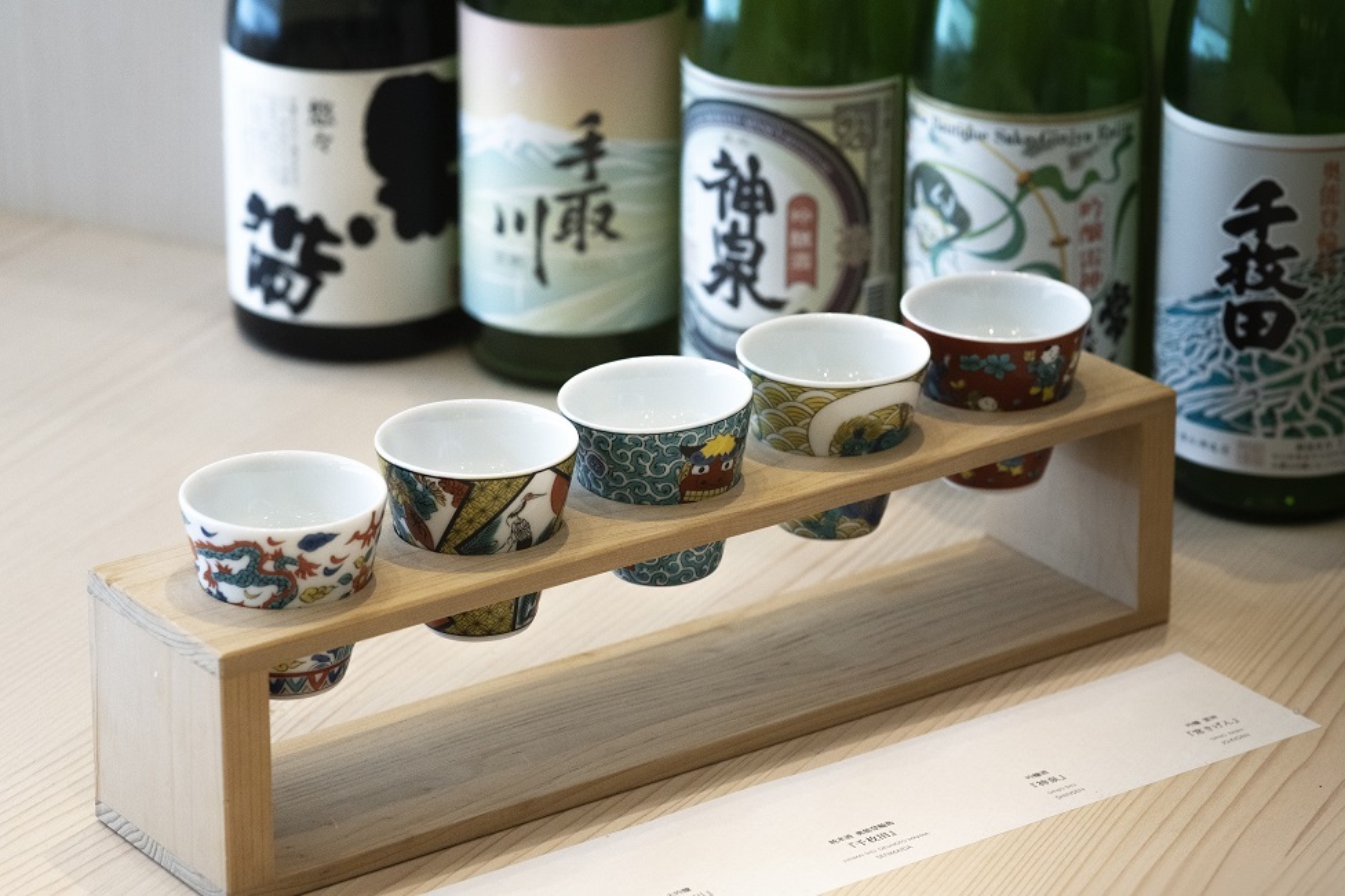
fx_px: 3923
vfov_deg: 13.0
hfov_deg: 19.5
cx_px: 672
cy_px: 448
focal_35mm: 105
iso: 1600
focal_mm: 105
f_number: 6.3
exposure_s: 1/250
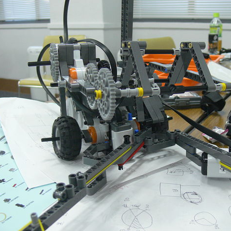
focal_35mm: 42
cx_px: 136
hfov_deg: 39.9
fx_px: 317
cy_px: 117
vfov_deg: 40.0
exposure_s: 1/30
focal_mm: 7.4
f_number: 2.8
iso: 200
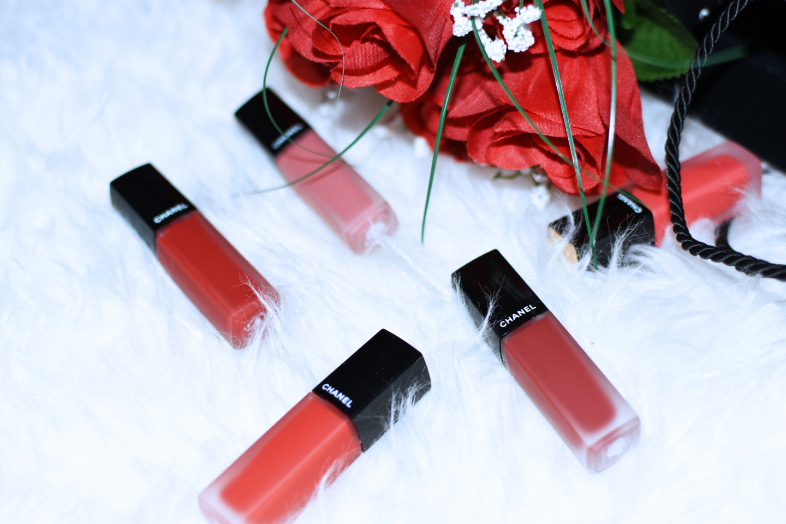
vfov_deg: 25.8
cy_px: 262
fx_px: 1146
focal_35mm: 52
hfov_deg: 37.9
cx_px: 393
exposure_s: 1/60
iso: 100
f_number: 2.8
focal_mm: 35
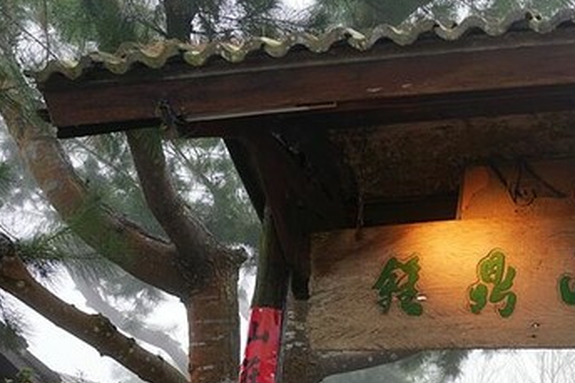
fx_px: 670
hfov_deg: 42.6
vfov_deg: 28.4
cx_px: 515
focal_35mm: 42
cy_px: 438
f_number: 5
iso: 100
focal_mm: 17
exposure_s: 1/100
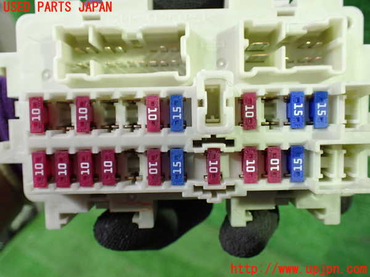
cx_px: 185
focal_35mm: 30
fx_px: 321
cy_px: 138
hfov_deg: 60.0
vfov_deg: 46.8
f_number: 2.3
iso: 800
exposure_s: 1/60
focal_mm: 5.4
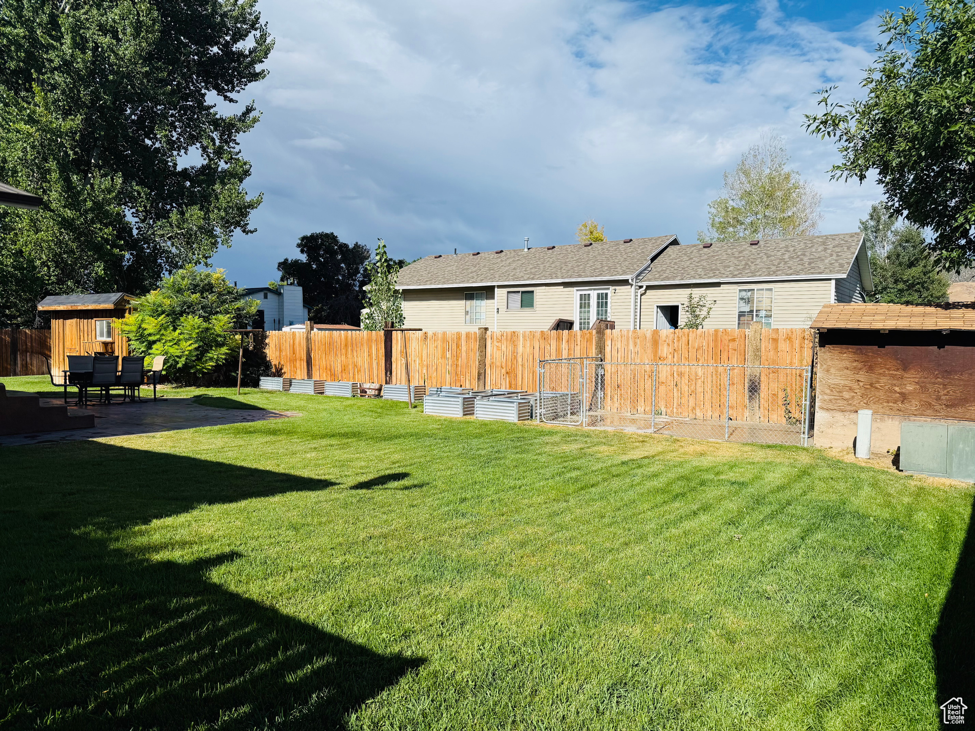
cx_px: 488
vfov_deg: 56.8
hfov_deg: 71.6
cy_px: 366
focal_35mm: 24
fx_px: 676
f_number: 1.78
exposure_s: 1/6711
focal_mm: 6.76
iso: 80
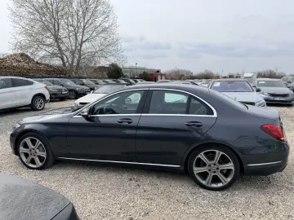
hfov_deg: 71.6
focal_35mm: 24
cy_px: 110
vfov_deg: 56.8
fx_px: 204
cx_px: 147
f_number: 1.78
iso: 80
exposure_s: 1/4405
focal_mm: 6.76
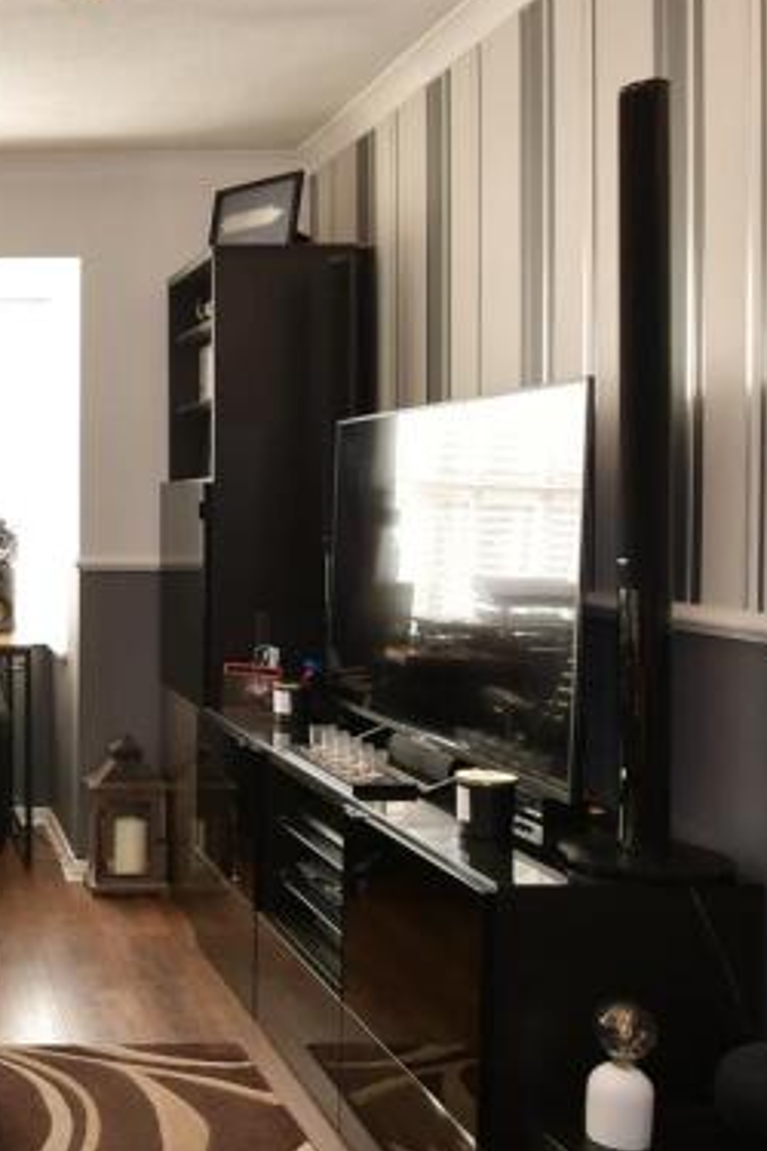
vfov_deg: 47.4
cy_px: 536
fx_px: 1310
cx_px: -169
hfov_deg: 28.2
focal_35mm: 41
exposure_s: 1/10
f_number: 8
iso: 160
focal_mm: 10
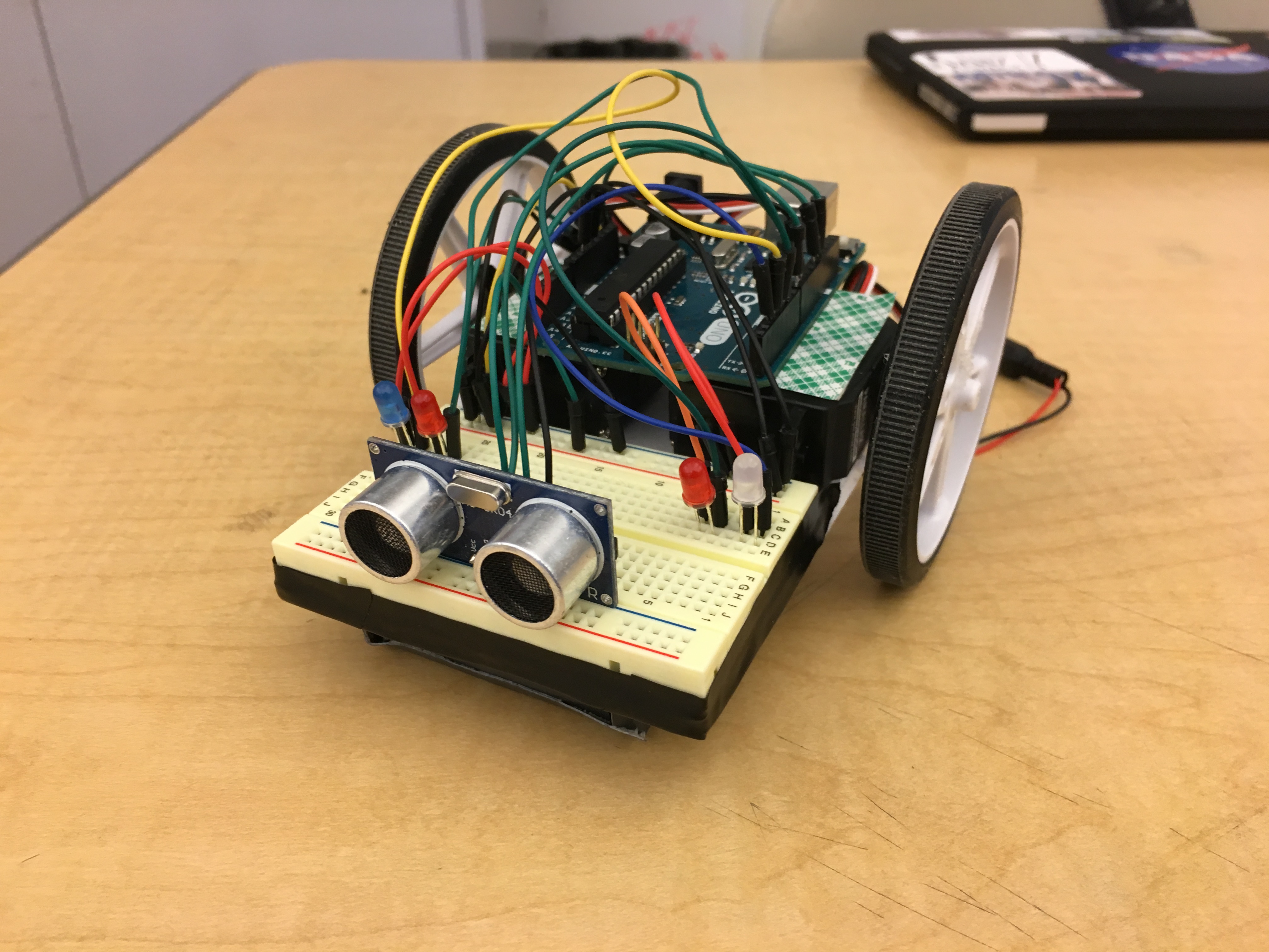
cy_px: 476
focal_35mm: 29
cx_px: 634
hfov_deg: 61.7
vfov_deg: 48.2
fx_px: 1063
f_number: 2.2
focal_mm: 4.15
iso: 80
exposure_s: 1/30
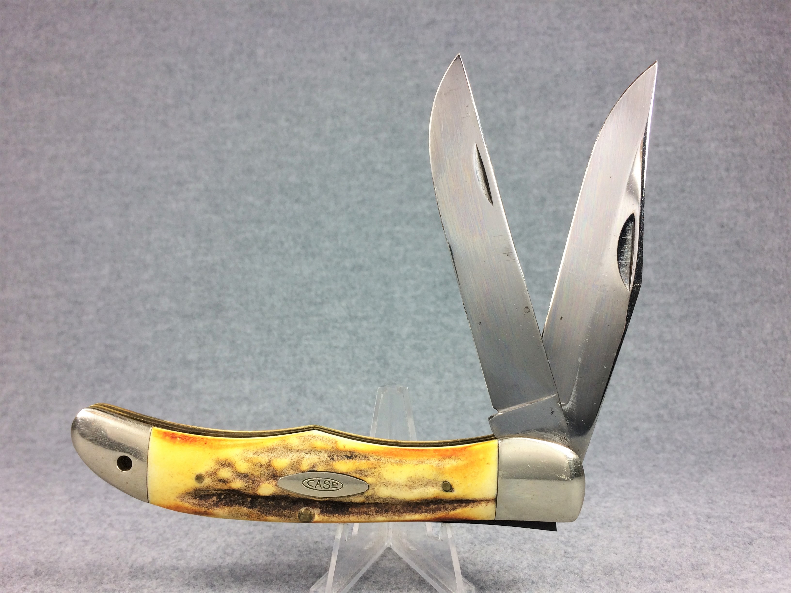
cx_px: 396
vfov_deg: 48.2
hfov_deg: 61.7
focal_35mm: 29
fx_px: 663
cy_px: 296
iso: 40
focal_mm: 4.15
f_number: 2.2
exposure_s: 1/120
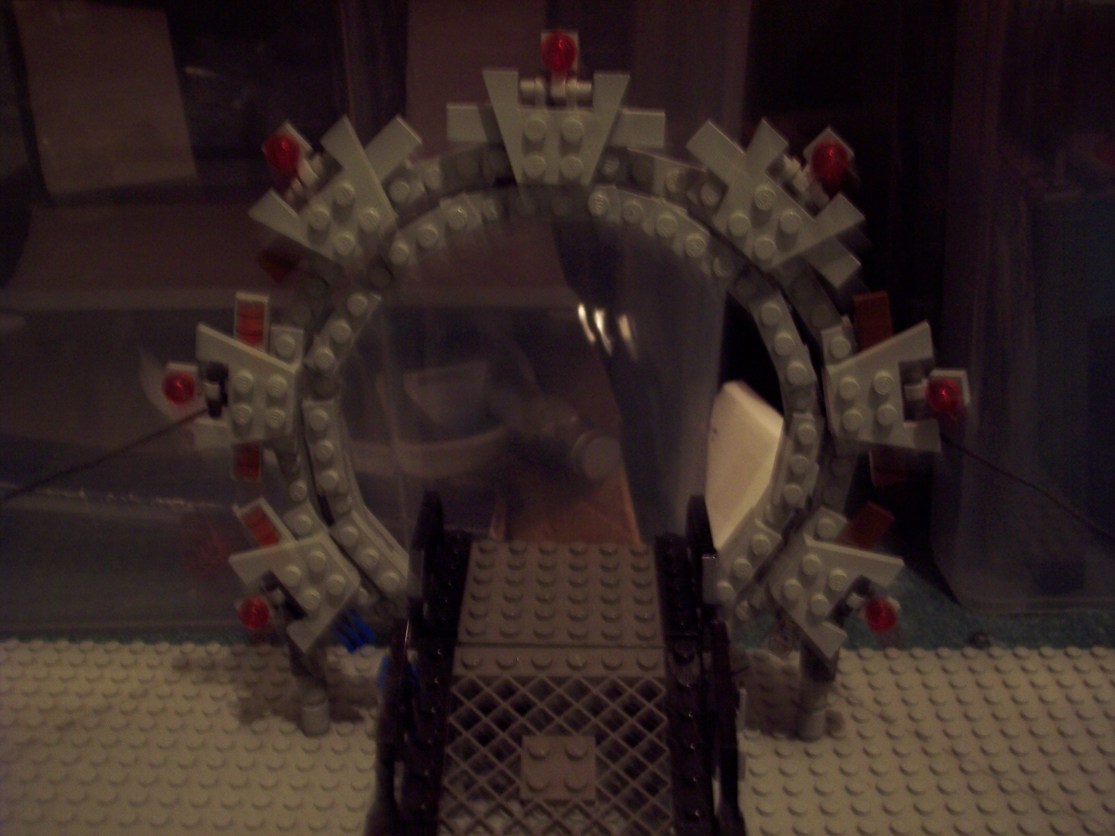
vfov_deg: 36.8
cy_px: 418
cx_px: 558
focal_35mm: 39
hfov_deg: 47.9
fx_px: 1256
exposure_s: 1/4
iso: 200
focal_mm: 8
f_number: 3.4
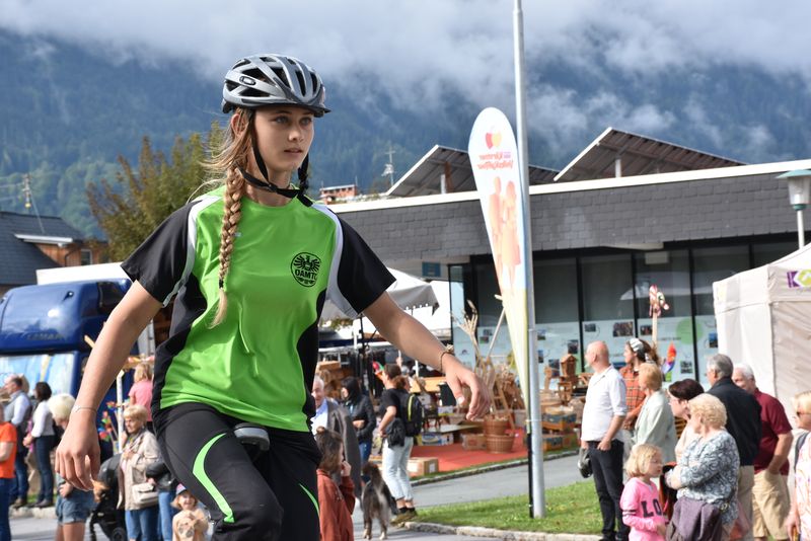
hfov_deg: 21.9
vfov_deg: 14.7
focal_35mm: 93
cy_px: 270
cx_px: 406
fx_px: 2096
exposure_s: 1/400
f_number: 10
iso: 400
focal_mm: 62
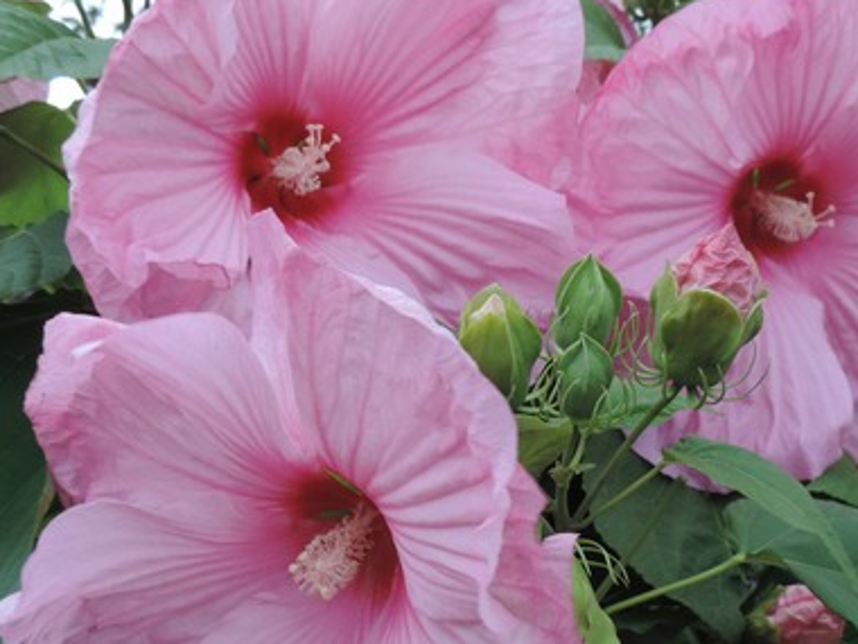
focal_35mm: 59
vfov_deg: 24.7
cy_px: 409
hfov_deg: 32.7
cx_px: 465
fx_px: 1462
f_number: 3.3
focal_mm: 6.2
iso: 140
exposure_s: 1/50
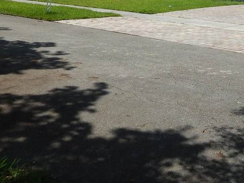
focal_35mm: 55
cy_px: -11
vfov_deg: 25.0
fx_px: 388
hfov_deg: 34.0
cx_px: 192
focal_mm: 4
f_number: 6
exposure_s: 1/800
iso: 125
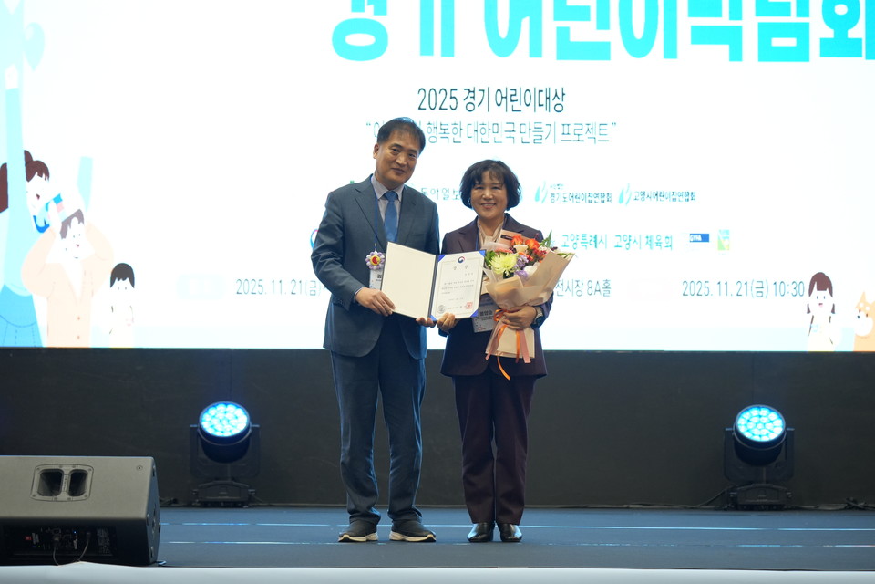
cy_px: 292
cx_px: 438
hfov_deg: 17.1
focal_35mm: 120
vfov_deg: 11.4
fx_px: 2916
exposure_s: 1/125
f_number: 4
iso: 1600
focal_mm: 120
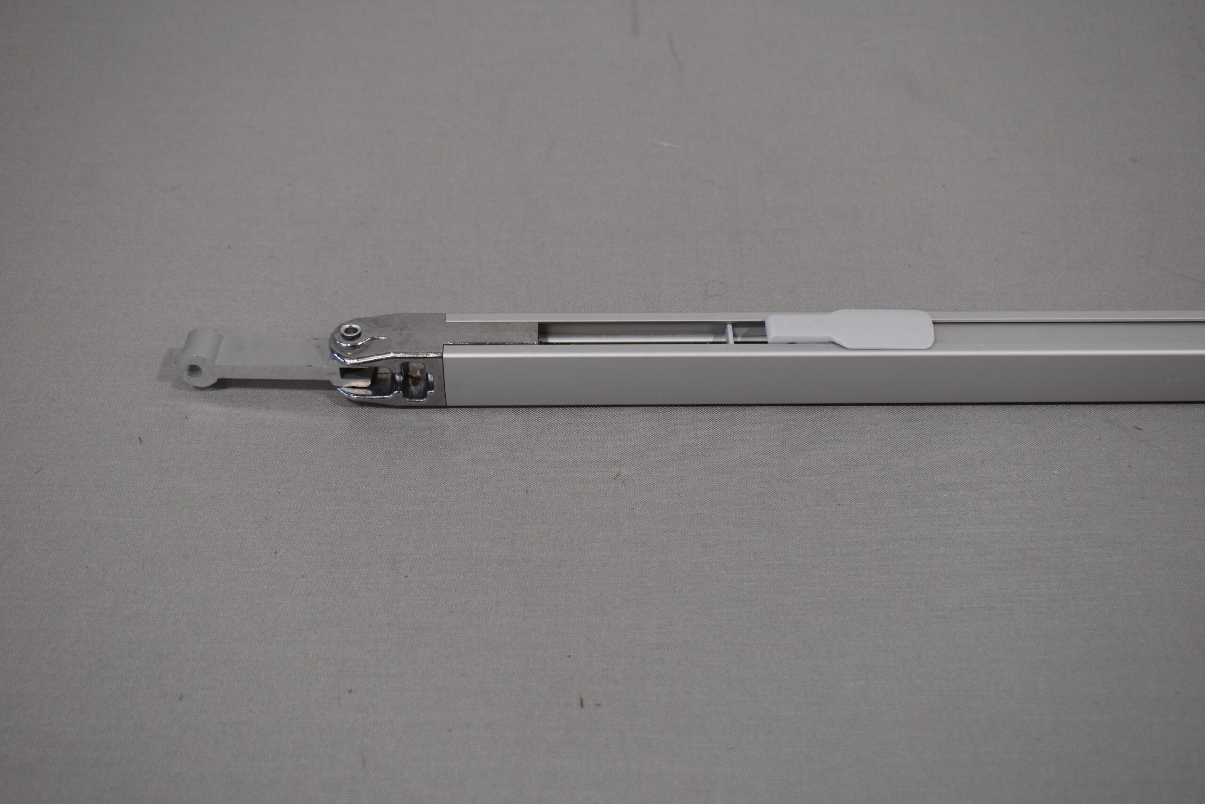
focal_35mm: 51
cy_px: 402
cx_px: 602
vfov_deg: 26.5
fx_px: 1707
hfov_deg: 38.9
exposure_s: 1/125
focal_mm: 34
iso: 320
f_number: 5.6
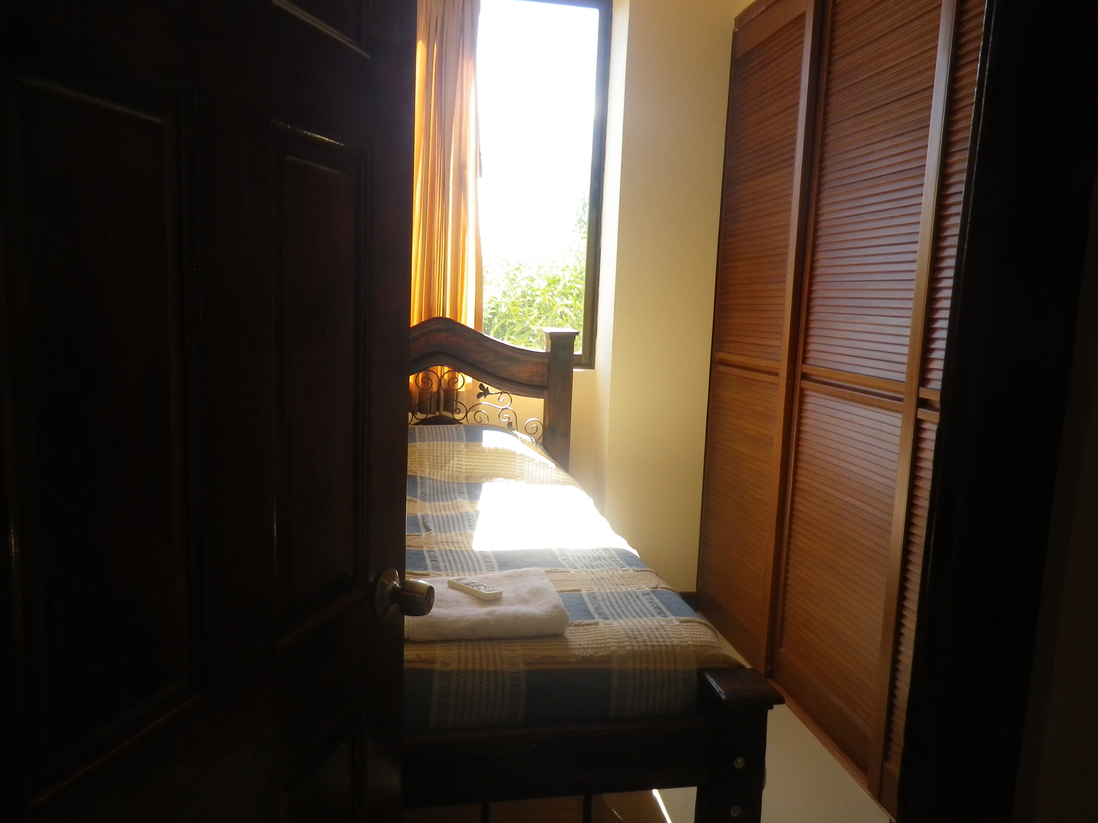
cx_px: 549
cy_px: 412
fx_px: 793
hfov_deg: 69.4
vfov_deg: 54.9
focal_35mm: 25
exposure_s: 1/50
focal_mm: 4.5
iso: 125
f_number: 3.5
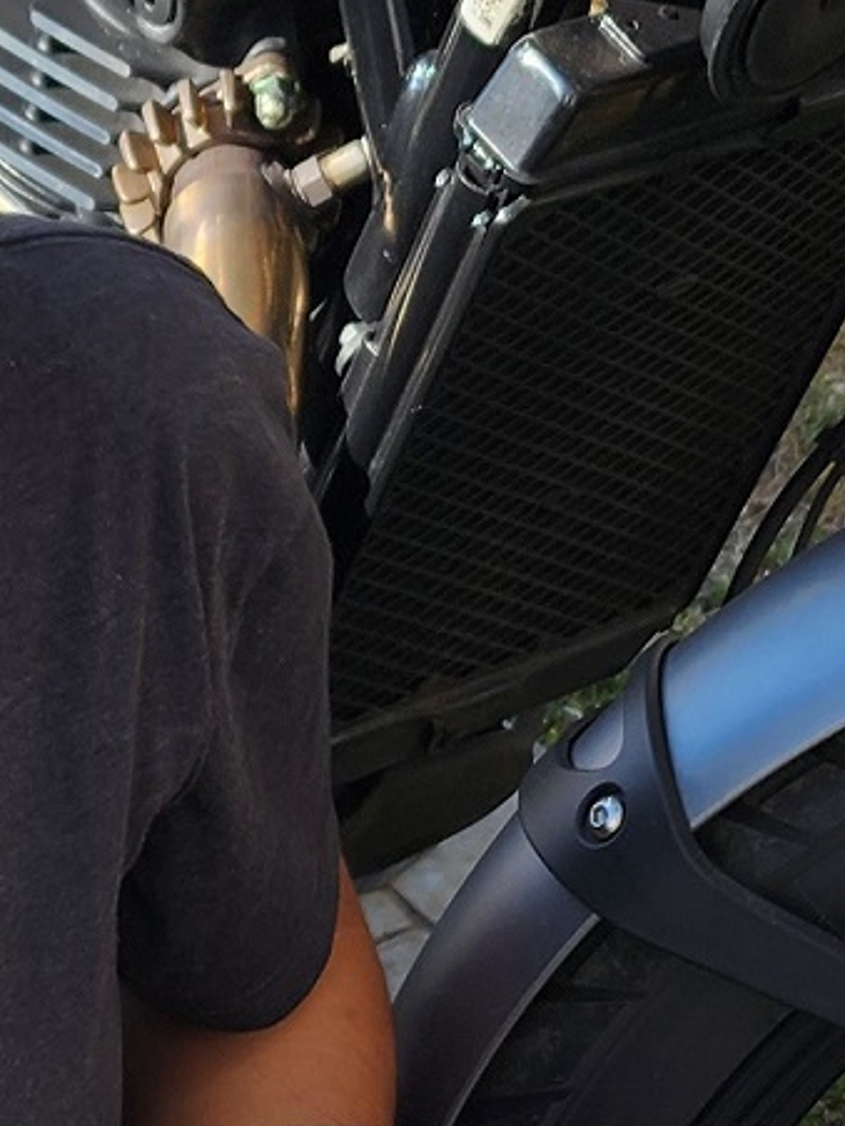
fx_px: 3971
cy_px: 1051
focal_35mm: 122
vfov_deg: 15.9
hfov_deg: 12.1
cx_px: 204
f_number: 1.8
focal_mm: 6.4
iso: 12
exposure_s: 1/582
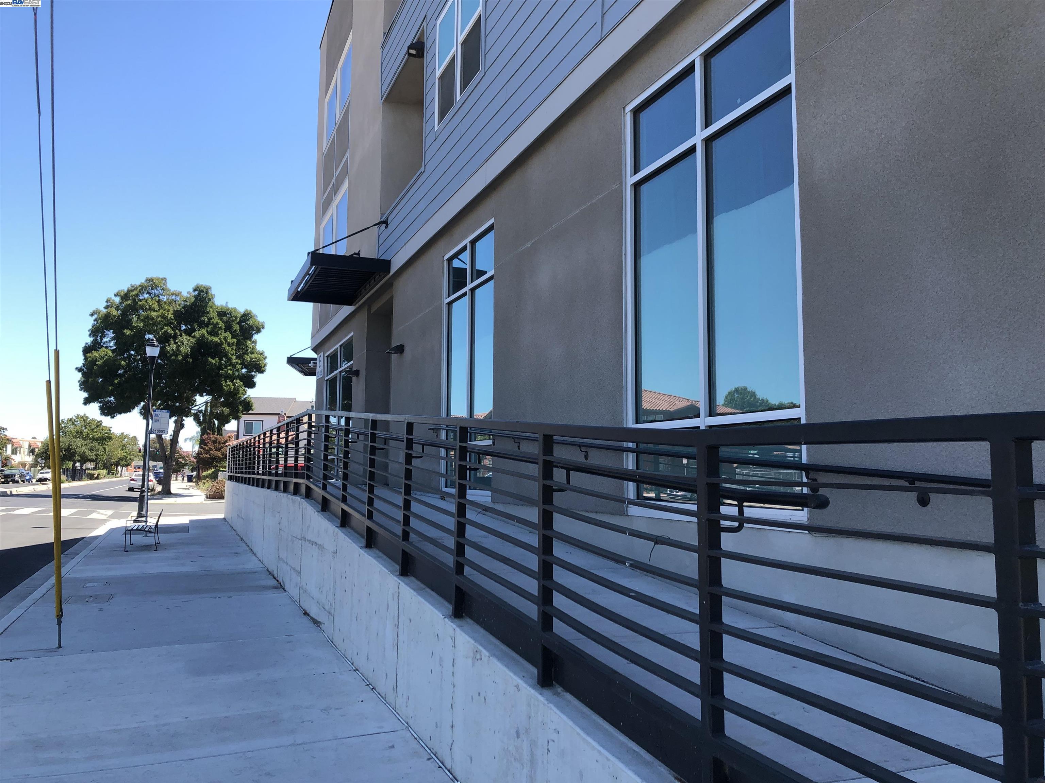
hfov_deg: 63.4
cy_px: 392
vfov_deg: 49.7
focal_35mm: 28
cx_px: 522
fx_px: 845
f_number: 1.8
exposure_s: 1/665
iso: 20
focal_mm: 4
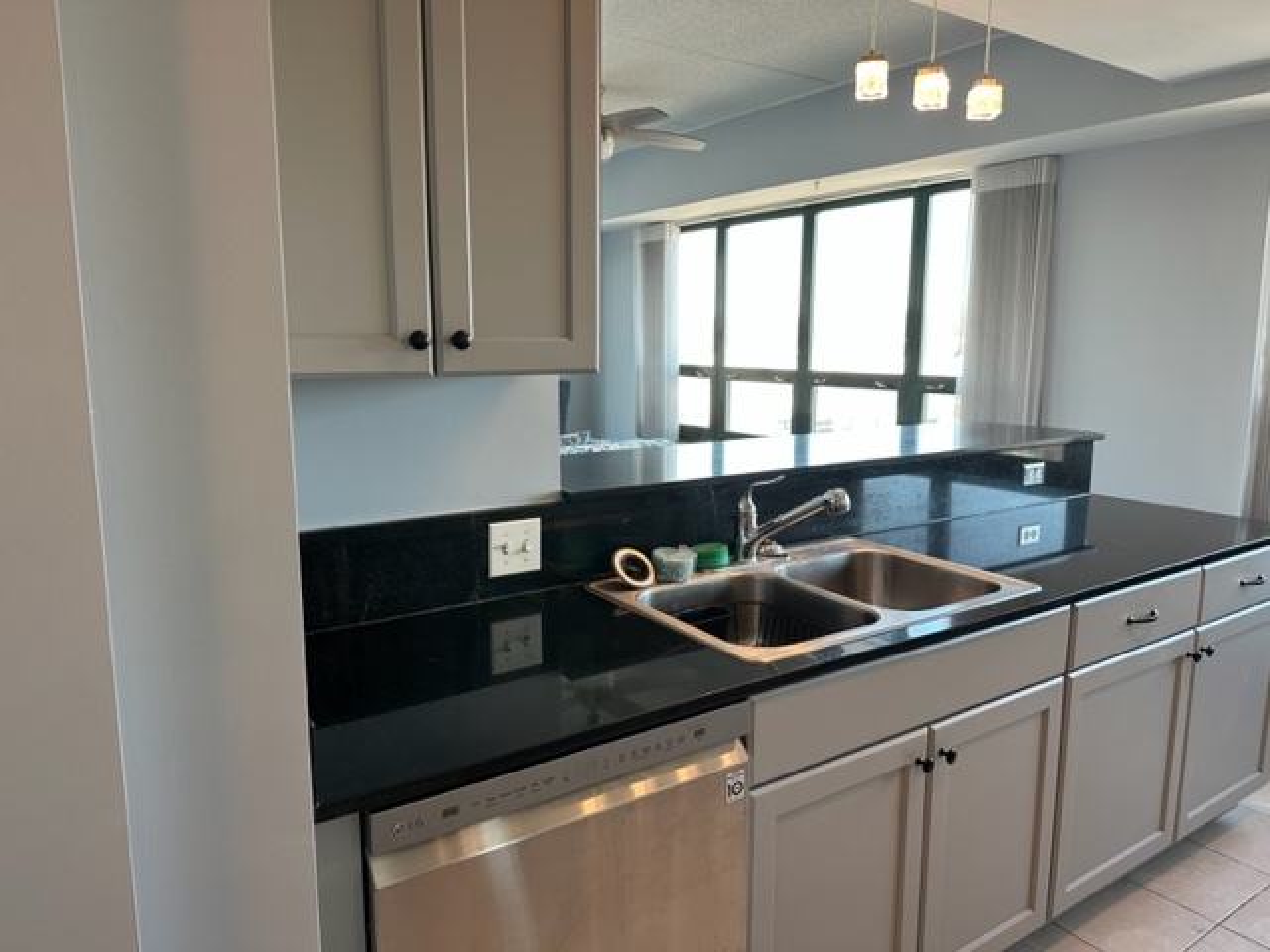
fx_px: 881
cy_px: 476
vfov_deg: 56.8
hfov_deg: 71.6
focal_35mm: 24
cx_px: 635
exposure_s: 1/120
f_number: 1.78
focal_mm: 6.86
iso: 100
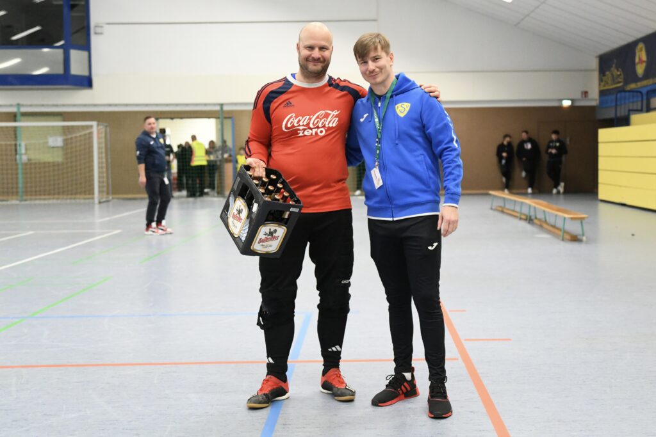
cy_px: 218
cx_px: 328
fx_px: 692
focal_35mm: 38
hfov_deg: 50.7
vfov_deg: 35.1
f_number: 2.8
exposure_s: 1/640
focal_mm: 38
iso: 8000
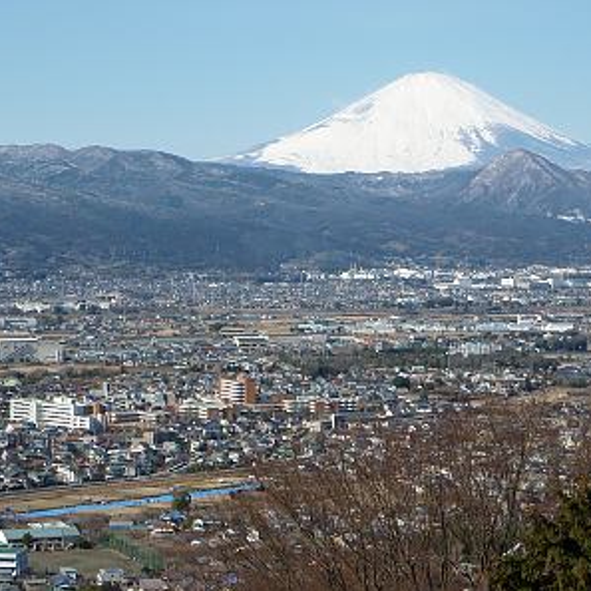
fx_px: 2067
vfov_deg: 16.3
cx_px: 380
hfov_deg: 16.2
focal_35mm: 107
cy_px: 295
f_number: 5.6
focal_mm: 10.3
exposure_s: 1/500
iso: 80
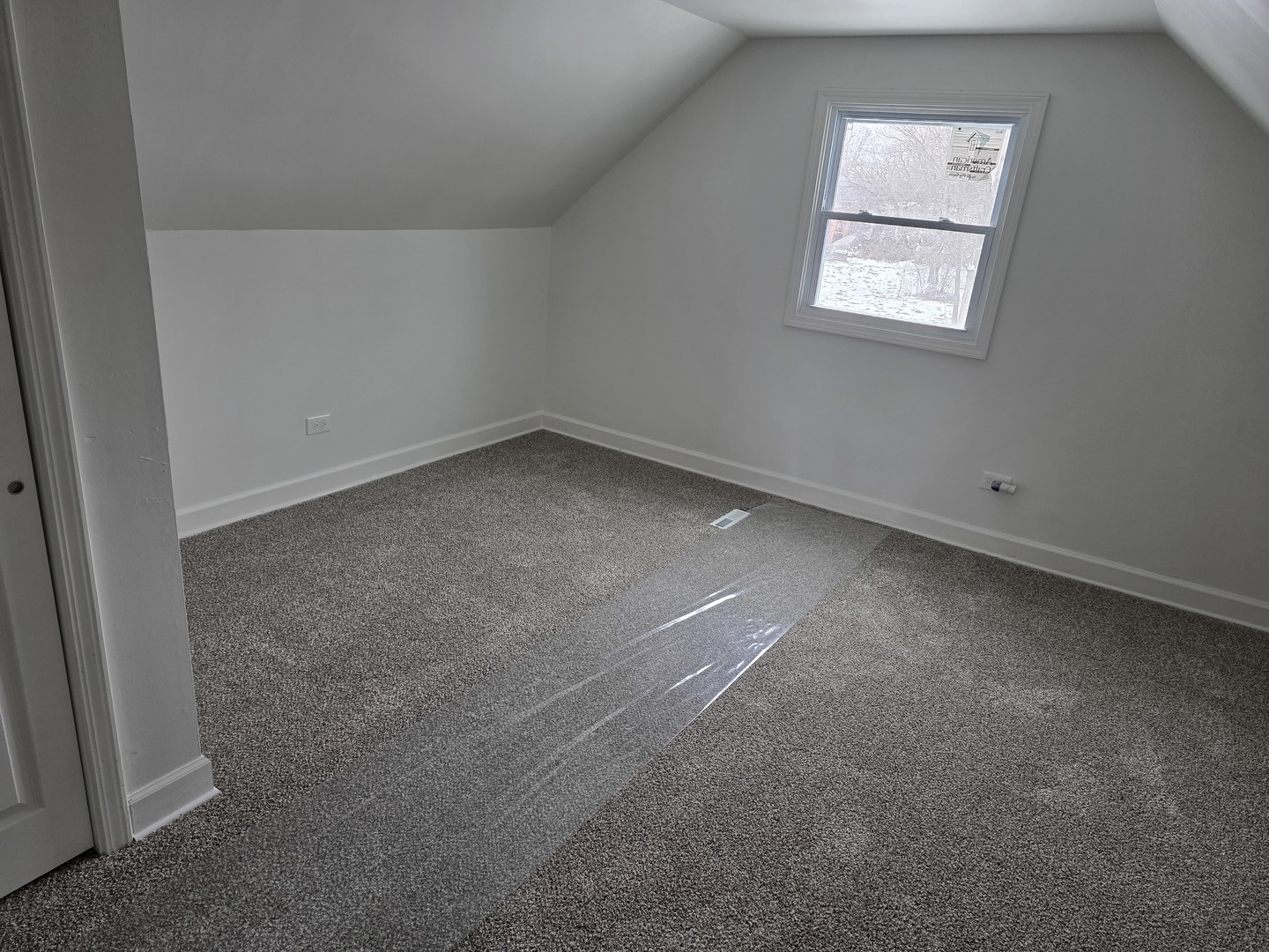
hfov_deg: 73.9
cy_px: 476
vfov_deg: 58.9
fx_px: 843
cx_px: 634
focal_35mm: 23
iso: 200
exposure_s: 1/120
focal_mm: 6.3
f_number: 1.7
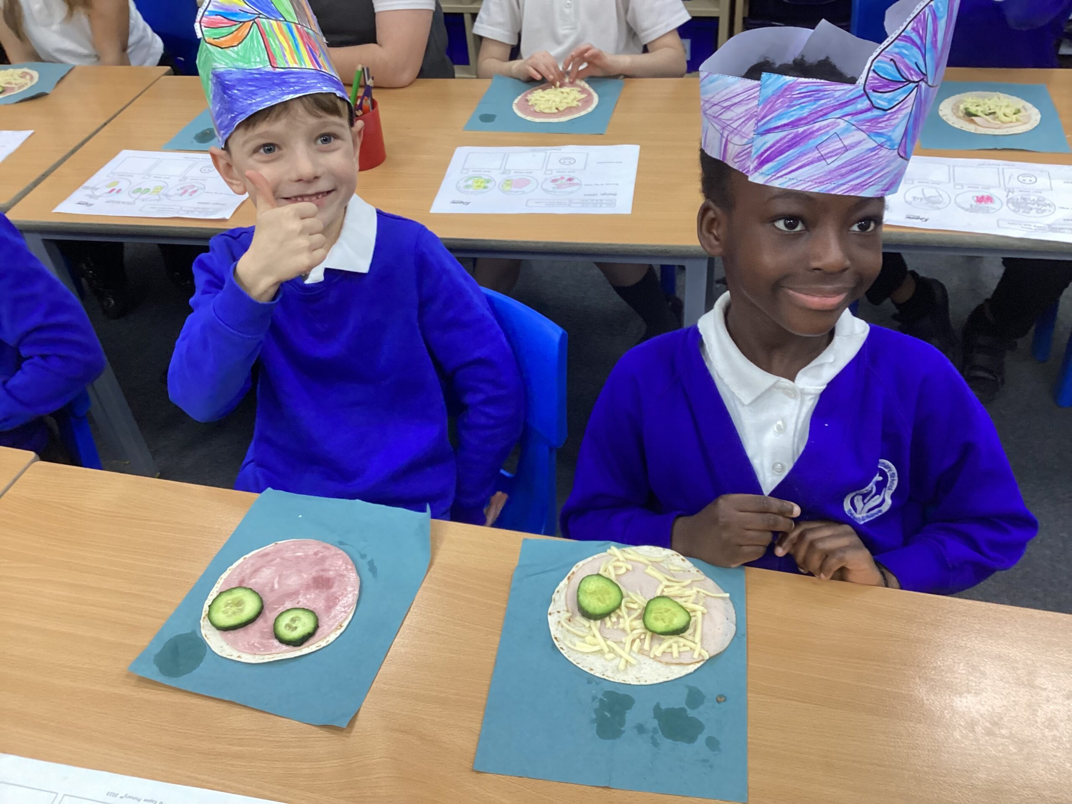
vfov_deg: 45.4
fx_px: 960
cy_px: 402
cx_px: 536
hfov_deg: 58.4
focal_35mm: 31
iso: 250
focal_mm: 3.3
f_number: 2.4
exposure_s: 1/60
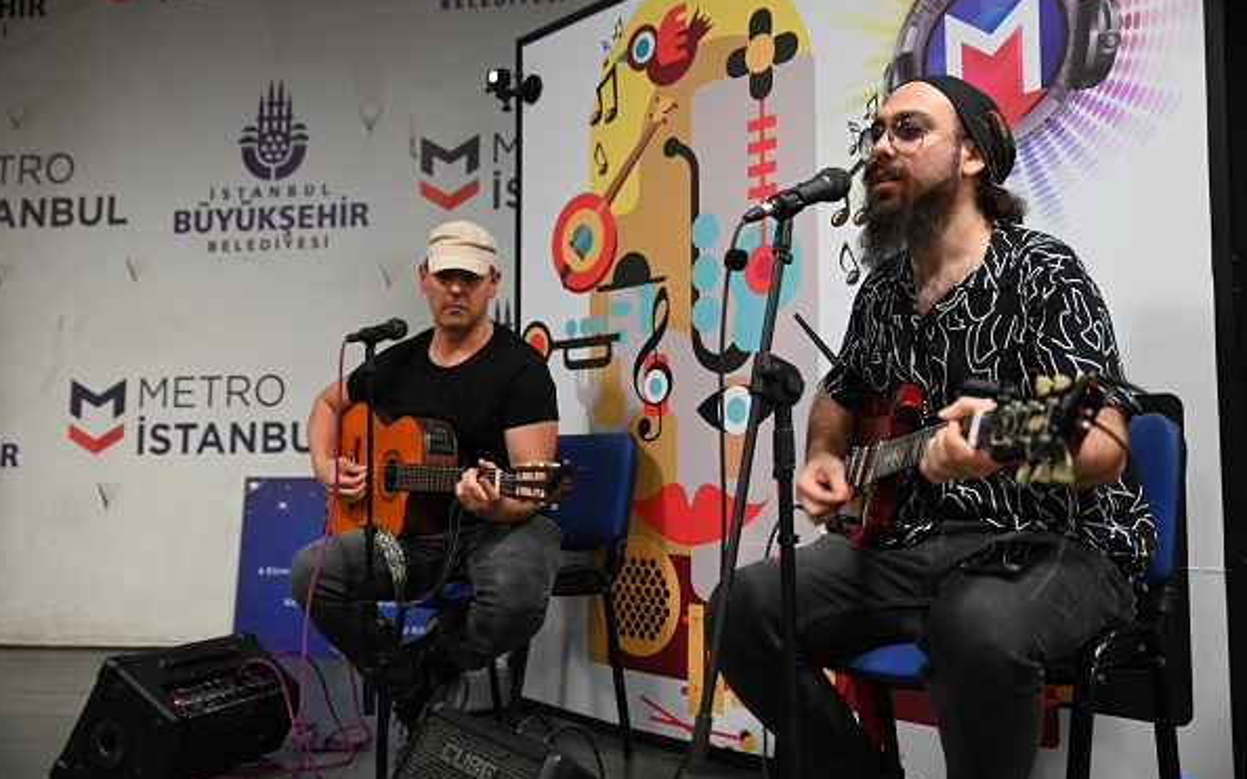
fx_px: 1189
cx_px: 619
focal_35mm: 35
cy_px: 399
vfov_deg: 36.3
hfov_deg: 55.3
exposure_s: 1/125
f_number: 2.8
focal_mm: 34
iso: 3200
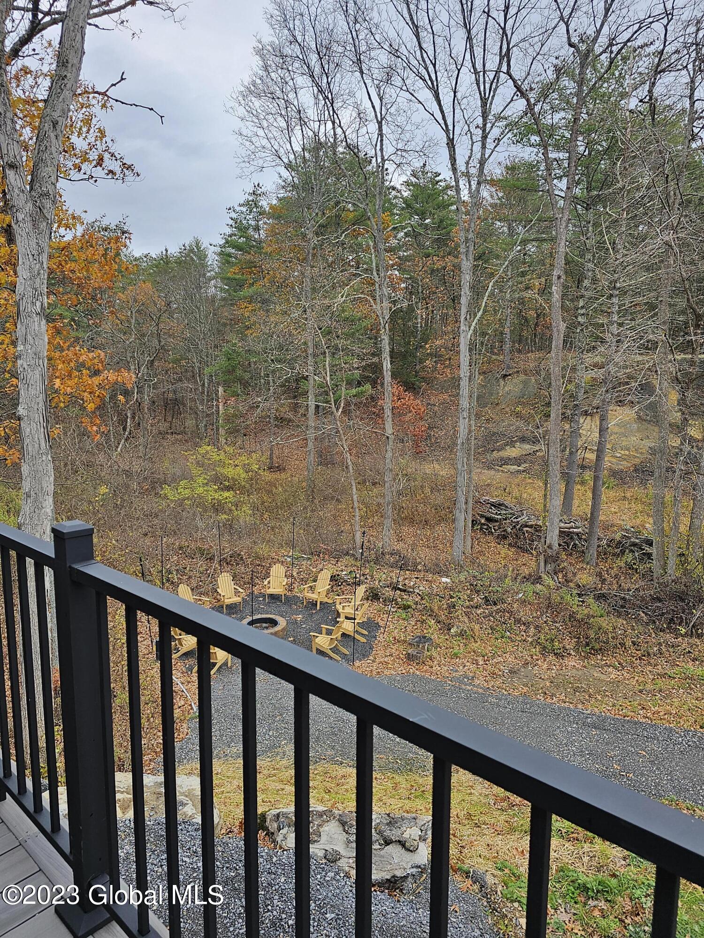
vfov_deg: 73.9
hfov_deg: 58.9
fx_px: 624
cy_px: 469
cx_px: 352
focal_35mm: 23
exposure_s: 1/207
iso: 25
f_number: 1.7
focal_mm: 6.3
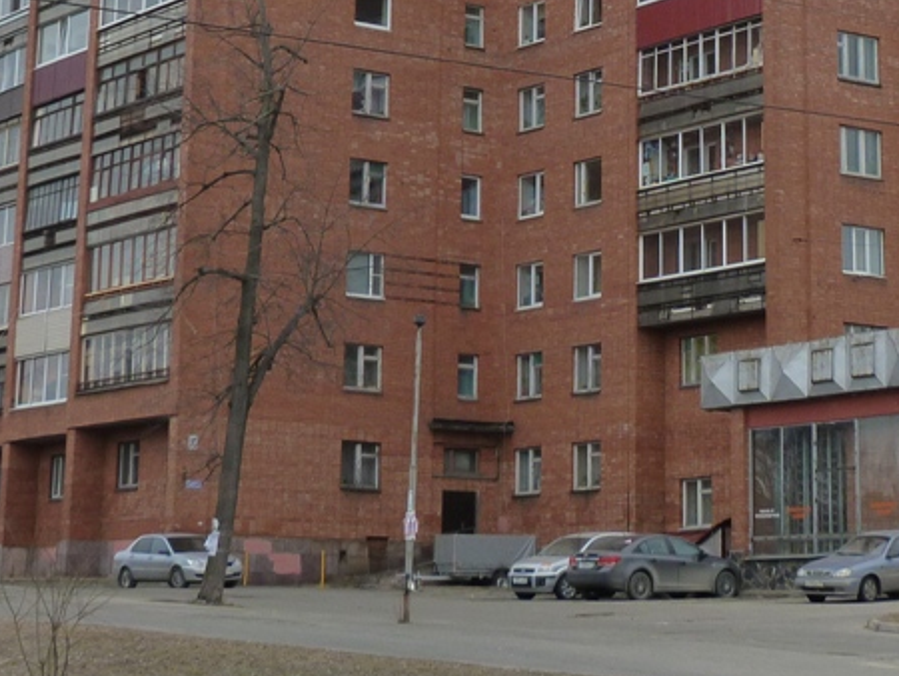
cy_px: -94
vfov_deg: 15.0
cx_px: 577
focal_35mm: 96
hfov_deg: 20.4
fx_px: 2495
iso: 125
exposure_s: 1/100
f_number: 3.1
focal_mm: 6.5
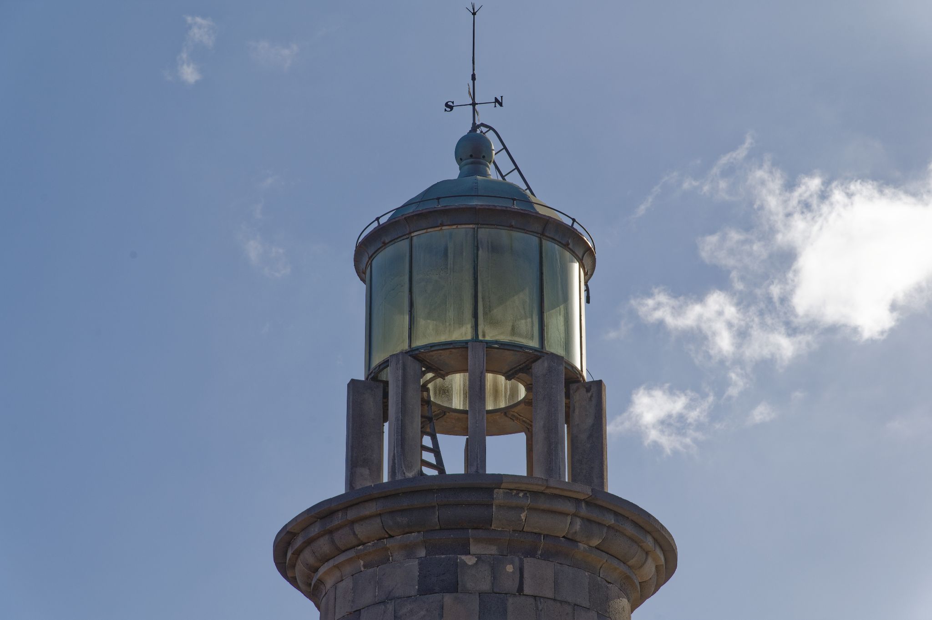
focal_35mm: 105
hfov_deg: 19.5
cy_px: 310
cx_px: 466
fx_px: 2716
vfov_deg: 13.0
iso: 100
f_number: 8
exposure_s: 1/320
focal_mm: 105
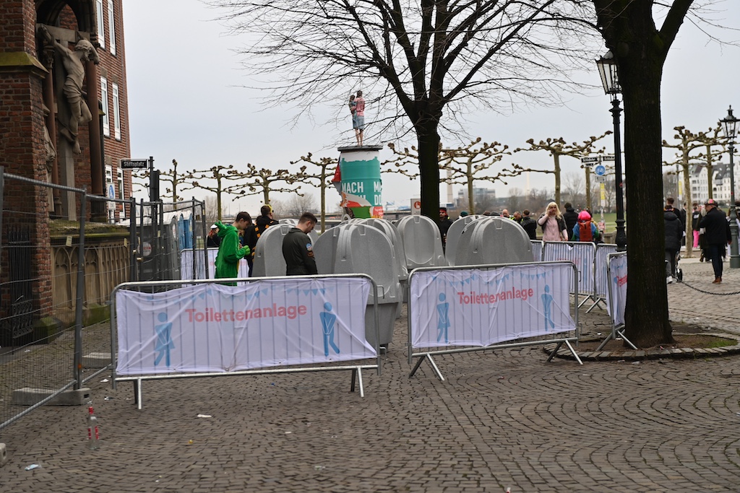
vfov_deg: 19.5
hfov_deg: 28.8
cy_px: 246
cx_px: 370
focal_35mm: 70
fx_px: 1439
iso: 100
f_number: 3.2
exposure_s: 1/80
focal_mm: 70
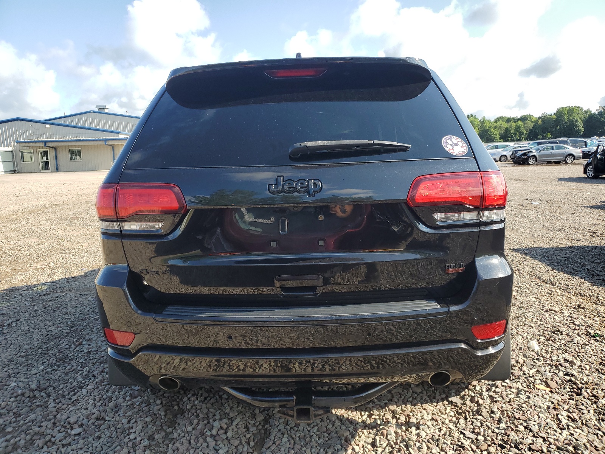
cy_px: 227
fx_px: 454
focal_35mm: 26
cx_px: 302
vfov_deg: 53.1
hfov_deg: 67.3
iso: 50
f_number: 1.5
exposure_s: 1/1111
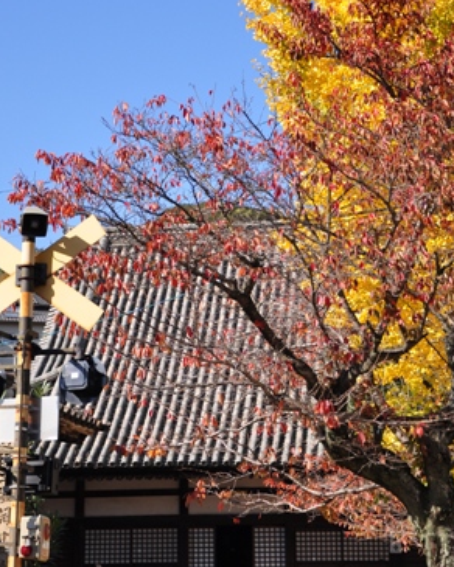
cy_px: 280
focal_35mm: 97
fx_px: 1629
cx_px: 223
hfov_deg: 15.9
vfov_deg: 19.8
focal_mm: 42
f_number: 4.8
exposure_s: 1/1000
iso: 250
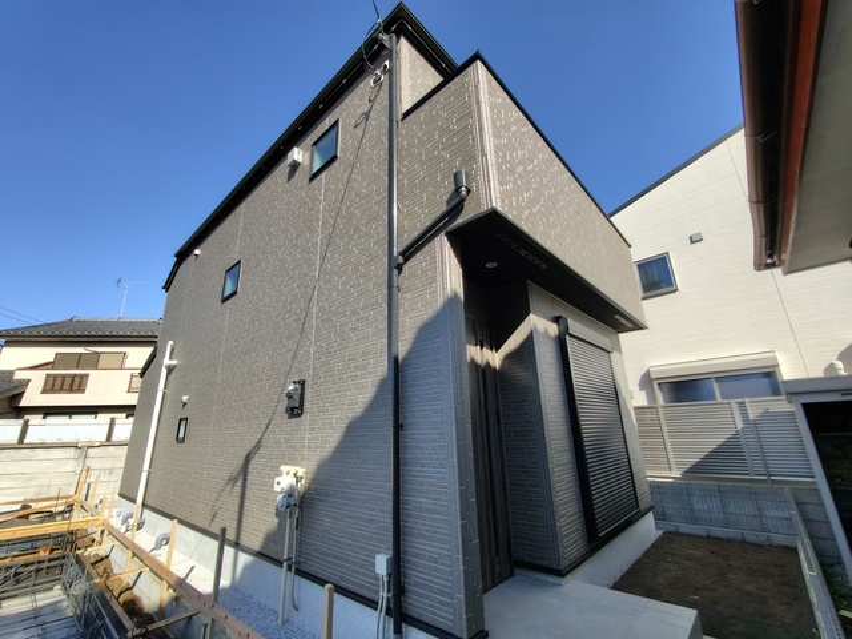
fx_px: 369
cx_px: 426
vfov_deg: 81.7
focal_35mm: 15
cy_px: 320
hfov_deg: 98.2
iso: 50
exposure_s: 1/622
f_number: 2.4
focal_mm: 1.6
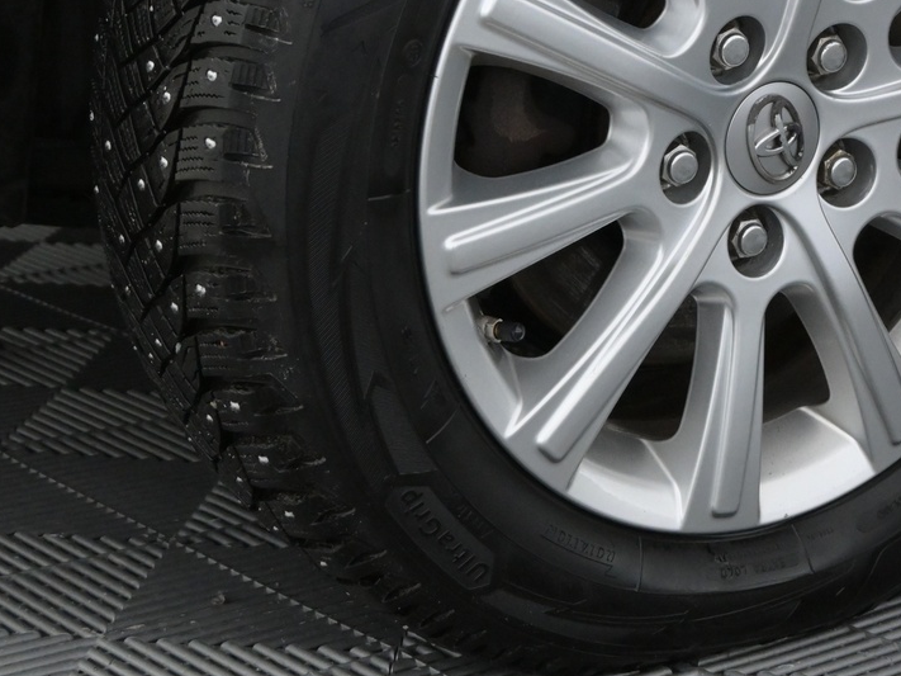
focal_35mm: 92
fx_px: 2394
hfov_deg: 21.1
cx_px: 687
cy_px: 101
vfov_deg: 15.9
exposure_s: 1/100
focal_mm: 28
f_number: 5
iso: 2500
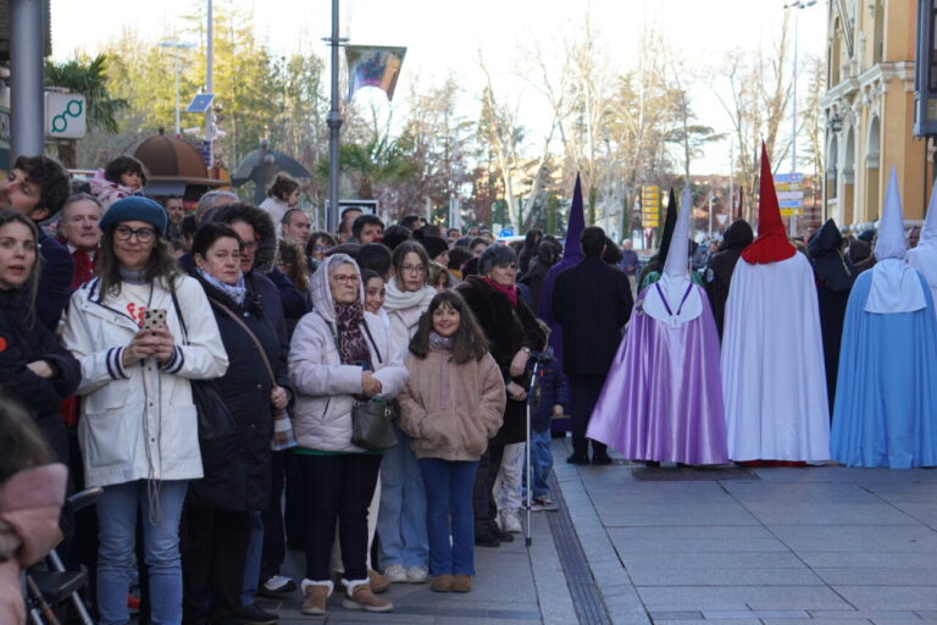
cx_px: 468
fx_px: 2303
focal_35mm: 88
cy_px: 312
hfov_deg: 23.0
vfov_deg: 15.4
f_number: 4.5
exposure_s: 1/160
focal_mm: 59
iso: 500
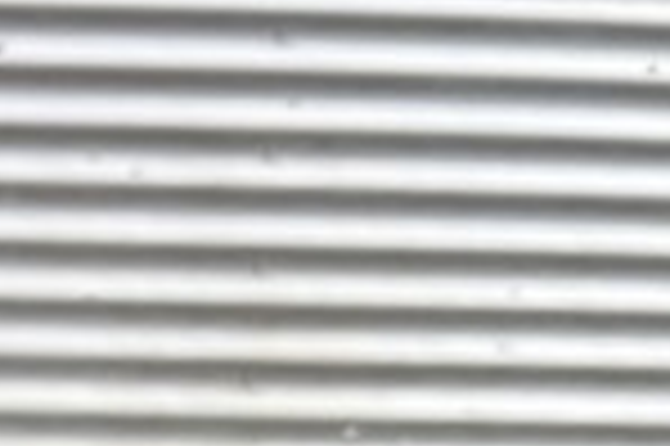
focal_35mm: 145
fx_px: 2696
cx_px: -827
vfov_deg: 8.5
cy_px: 1135
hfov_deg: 12.0
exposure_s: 1/121
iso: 40
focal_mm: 5.96
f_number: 1.6
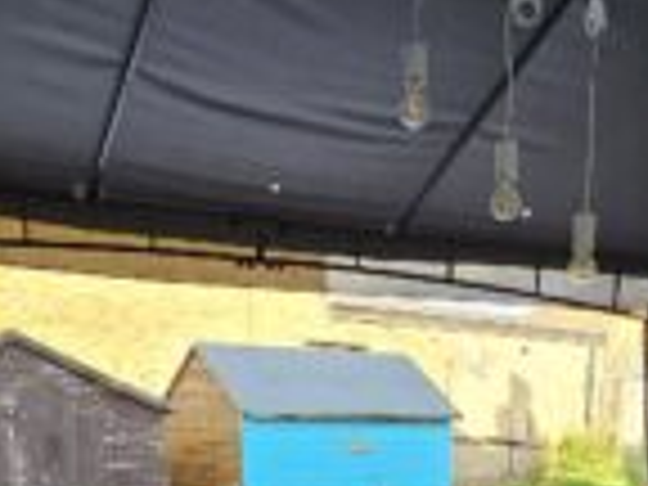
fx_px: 1011
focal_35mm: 54
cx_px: 405
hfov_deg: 35.4
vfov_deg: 22.7
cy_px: 702
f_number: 2.2
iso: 64
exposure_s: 1/100
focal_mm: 1.74
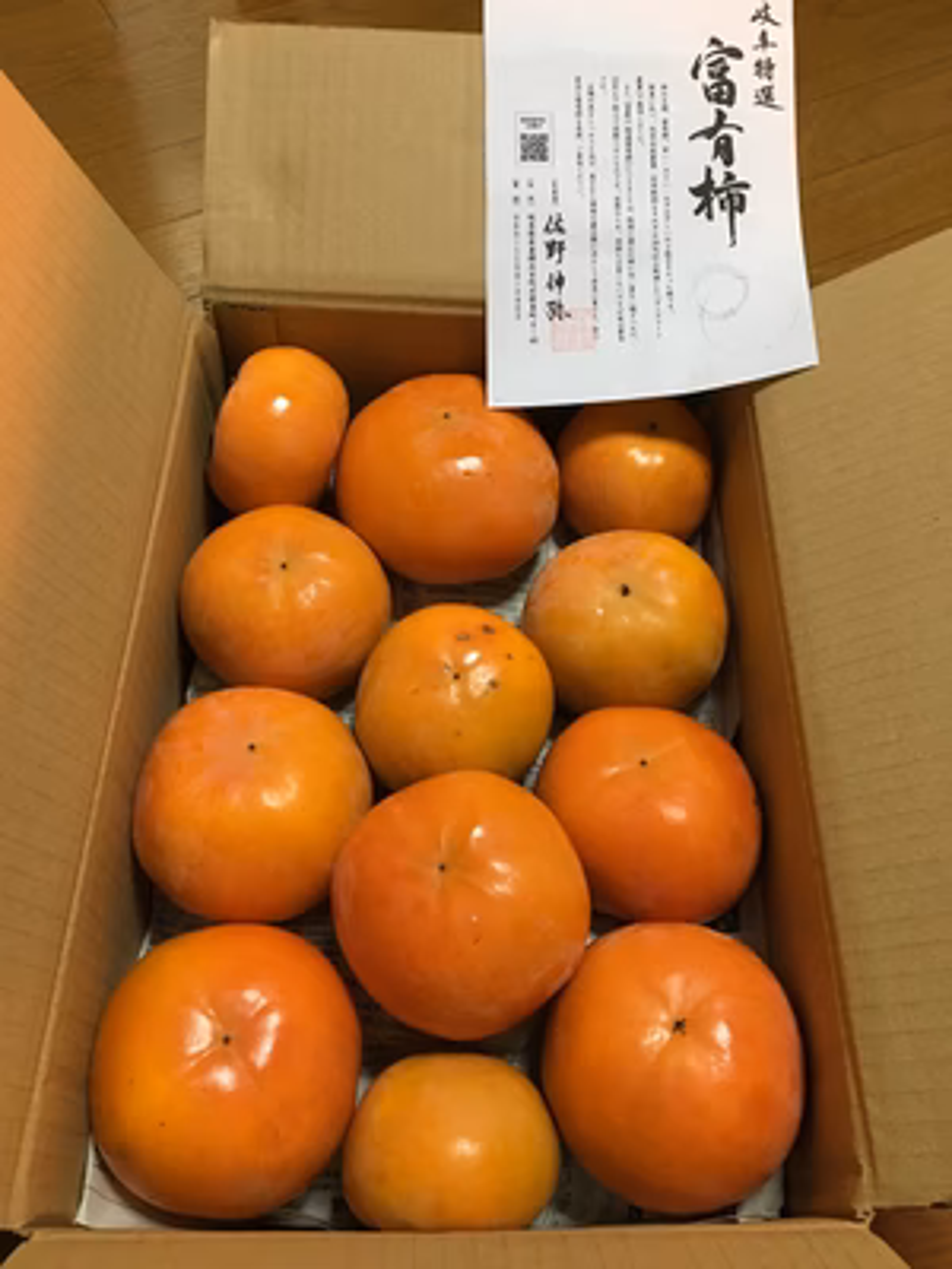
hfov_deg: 48.2
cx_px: 476
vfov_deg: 61.7
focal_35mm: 29
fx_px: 1063
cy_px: 634
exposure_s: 1/30
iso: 125
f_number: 2.2
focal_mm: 4.15
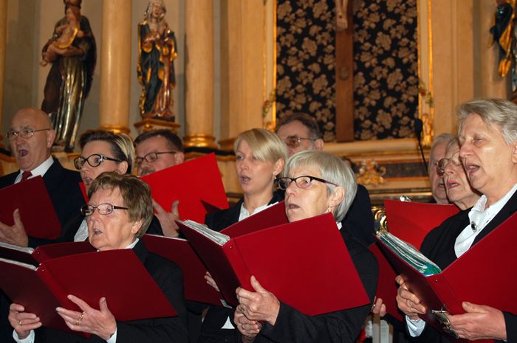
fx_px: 1183
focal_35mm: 82
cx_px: 258
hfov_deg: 24.6
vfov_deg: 16.5
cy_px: 172
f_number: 5.6
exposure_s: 1/60
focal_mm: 55
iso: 400
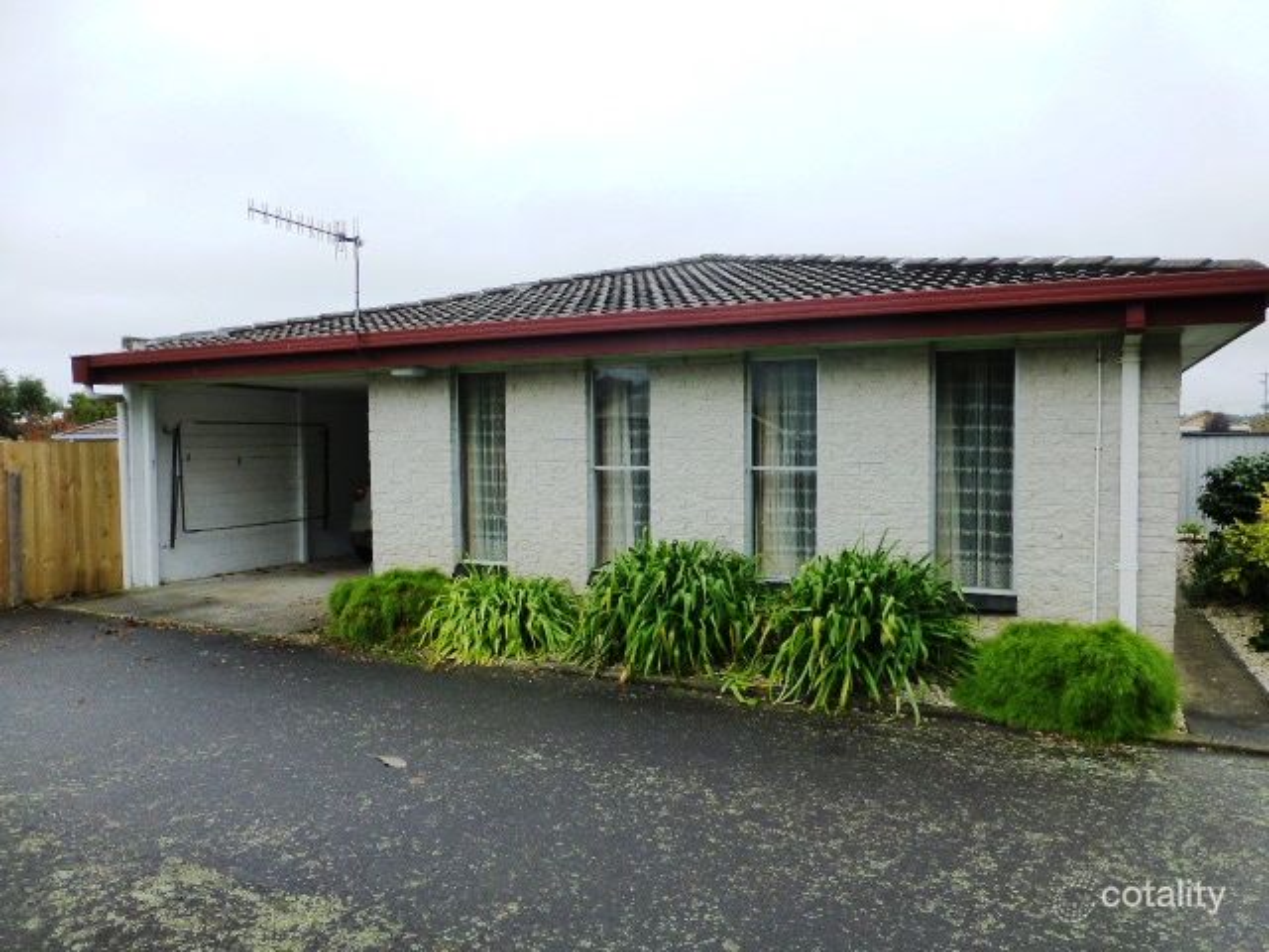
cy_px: 476
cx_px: 634
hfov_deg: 71.6
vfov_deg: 56.8
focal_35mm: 24
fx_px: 880
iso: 160
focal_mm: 4.3
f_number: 4
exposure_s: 1/200
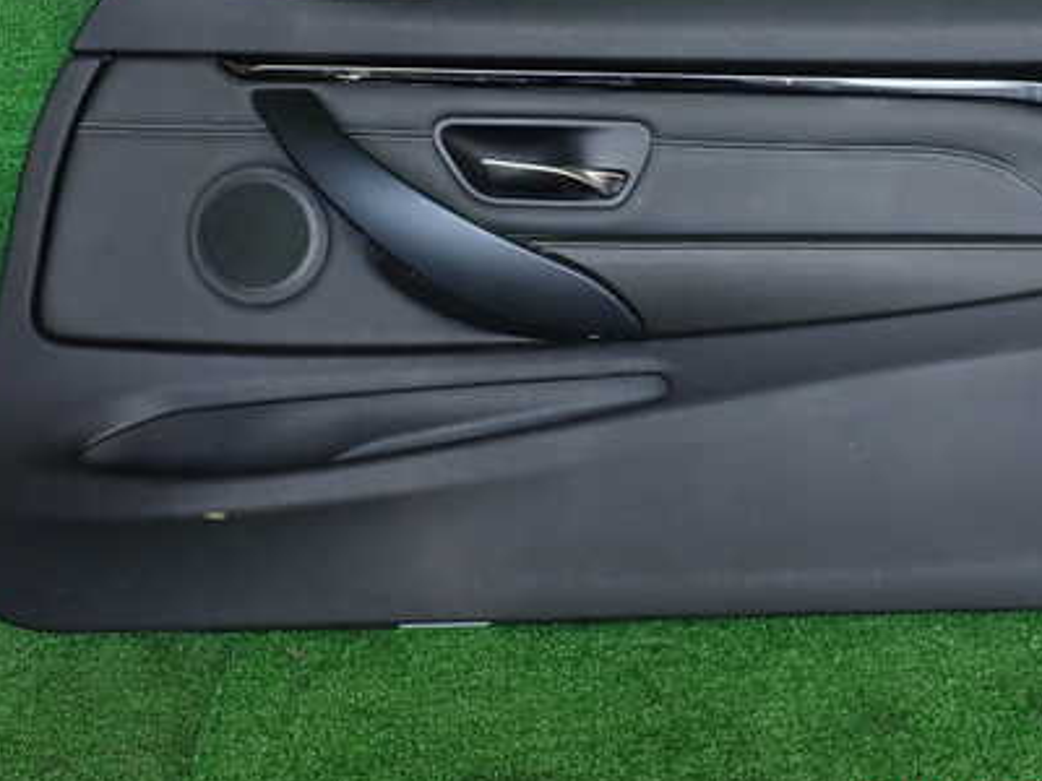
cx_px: 672
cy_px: 258
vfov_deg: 31.9
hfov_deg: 41.7
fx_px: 1355
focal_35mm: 45
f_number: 3.2
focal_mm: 5.4
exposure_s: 1/60
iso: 100
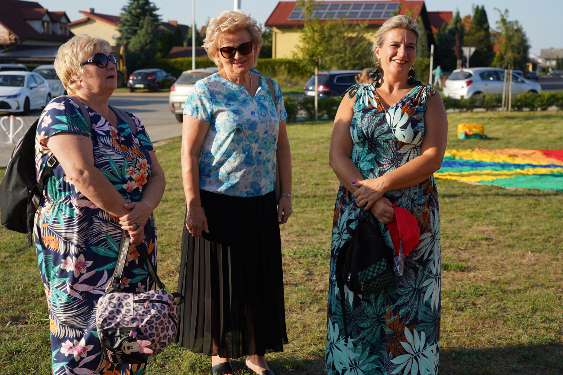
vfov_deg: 26.0
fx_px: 813
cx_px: 282
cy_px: 188
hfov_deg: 38.2
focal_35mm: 52
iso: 200
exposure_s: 1/800
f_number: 5
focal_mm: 52
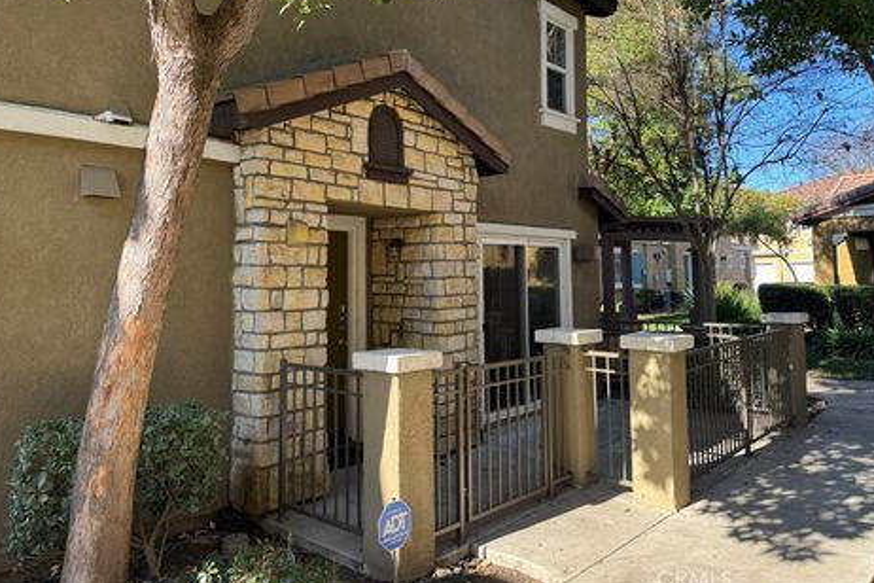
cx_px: 416
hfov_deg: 67.3
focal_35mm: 27
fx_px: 655
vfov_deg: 47.7
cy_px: 238
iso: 80
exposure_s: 1/609
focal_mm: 6.76
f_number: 1.78
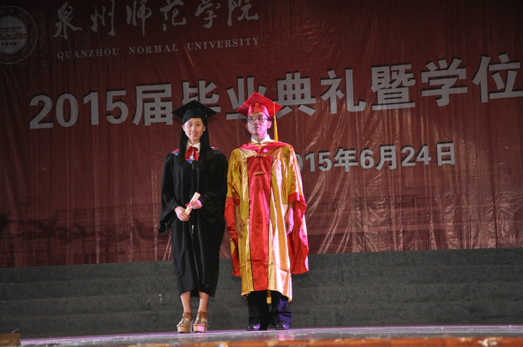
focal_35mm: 68
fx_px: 979
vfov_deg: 20.1
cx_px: 262
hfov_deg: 29.9
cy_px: 174
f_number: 4.8
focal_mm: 45
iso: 800
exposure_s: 1/60
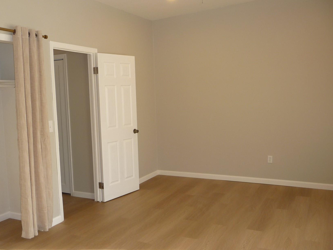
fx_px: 337
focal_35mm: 35
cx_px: 141
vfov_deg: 40.7
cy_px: 132
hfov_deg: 52.4
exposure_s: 1/60
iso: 100
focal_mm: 4.7
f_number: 3.3
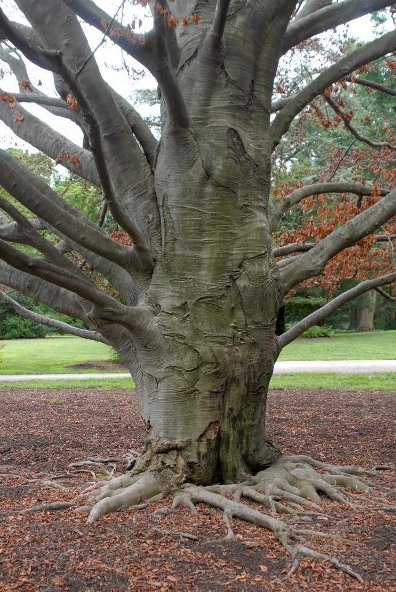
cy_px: 296
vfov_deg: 46.4
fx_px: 691
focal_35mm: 42
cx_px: 198
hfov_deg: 32.0
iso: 400
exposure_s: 1/80
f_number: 4.5
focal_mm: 28
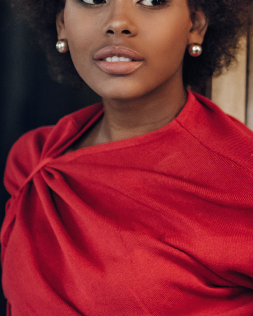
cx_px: 139
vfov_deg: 12.1
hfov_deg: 9.7
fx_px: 1498
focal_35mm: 160
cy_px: 153
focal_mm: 35
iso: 500
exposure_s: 1/80
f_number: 1.4
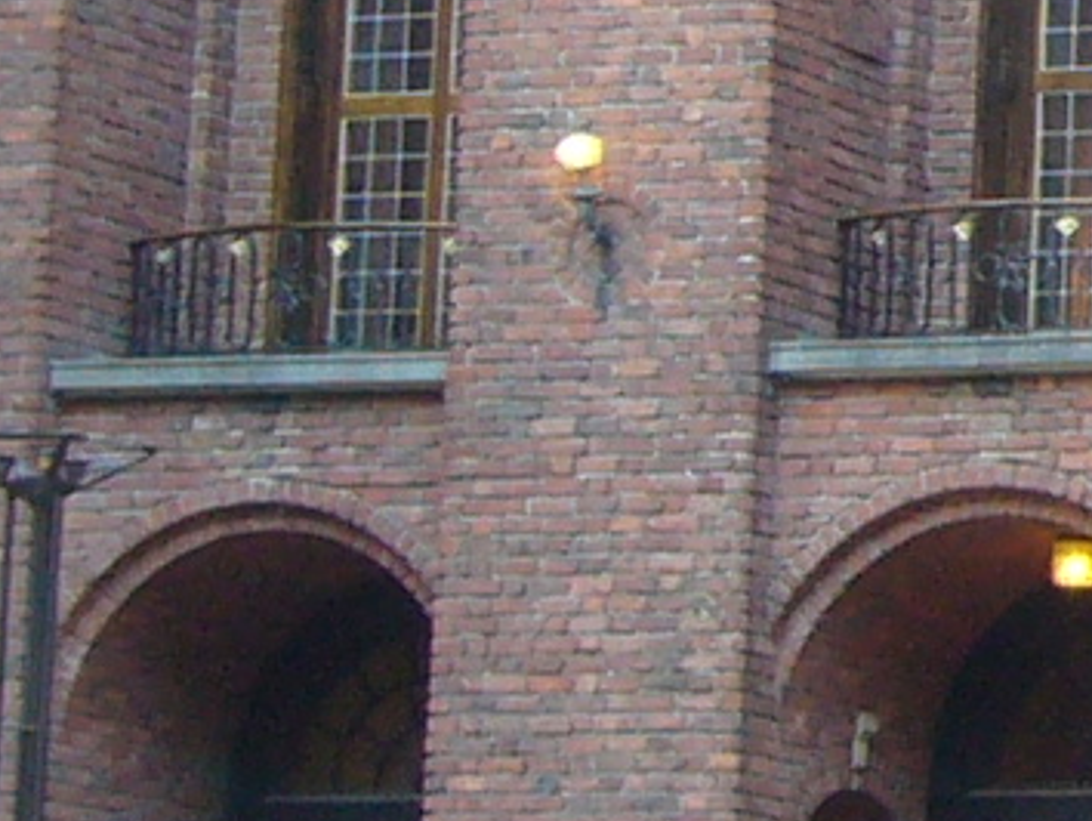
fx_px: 7987
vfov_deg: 5.9
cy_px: 0
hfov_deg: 7.4
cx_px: 2354
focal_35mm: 253
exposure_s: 1/20
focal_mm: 5.8
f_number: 2.8
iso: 100
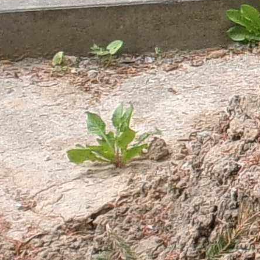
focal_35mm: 257
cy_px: 20
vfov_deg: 6.8
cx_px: 454
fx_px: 2184
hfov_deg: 6.7
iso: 100
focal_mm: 5.1
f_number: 3.9
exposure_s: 1/220
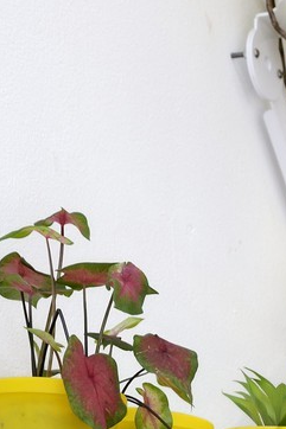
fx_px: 1634
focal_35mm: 137
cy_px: 604
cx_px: 553
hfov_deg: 9.4
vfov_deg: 14.2
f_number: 6.3
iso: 200
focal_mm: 31
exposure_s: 1/15
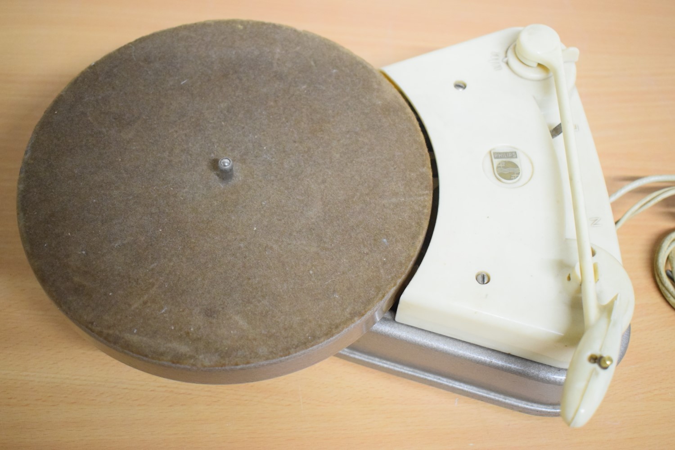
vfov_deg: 30.8
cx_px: 338
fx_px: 816
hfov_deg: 45.0
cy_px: 225
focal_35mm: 44
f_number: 4.2
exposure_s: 1/125
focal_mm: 29
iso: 3200
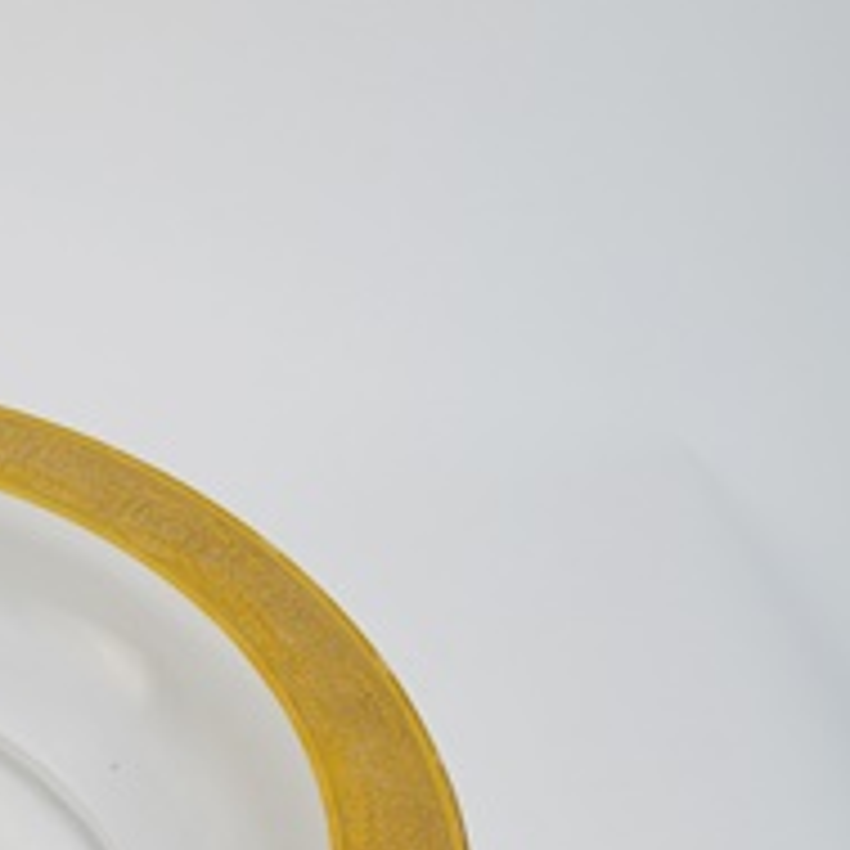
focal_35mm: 89
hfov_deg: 17.2
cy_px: 724
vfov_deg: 19.2
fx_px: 2473
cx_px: -490
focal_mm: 22
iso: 200
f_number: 8
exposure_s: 1/200
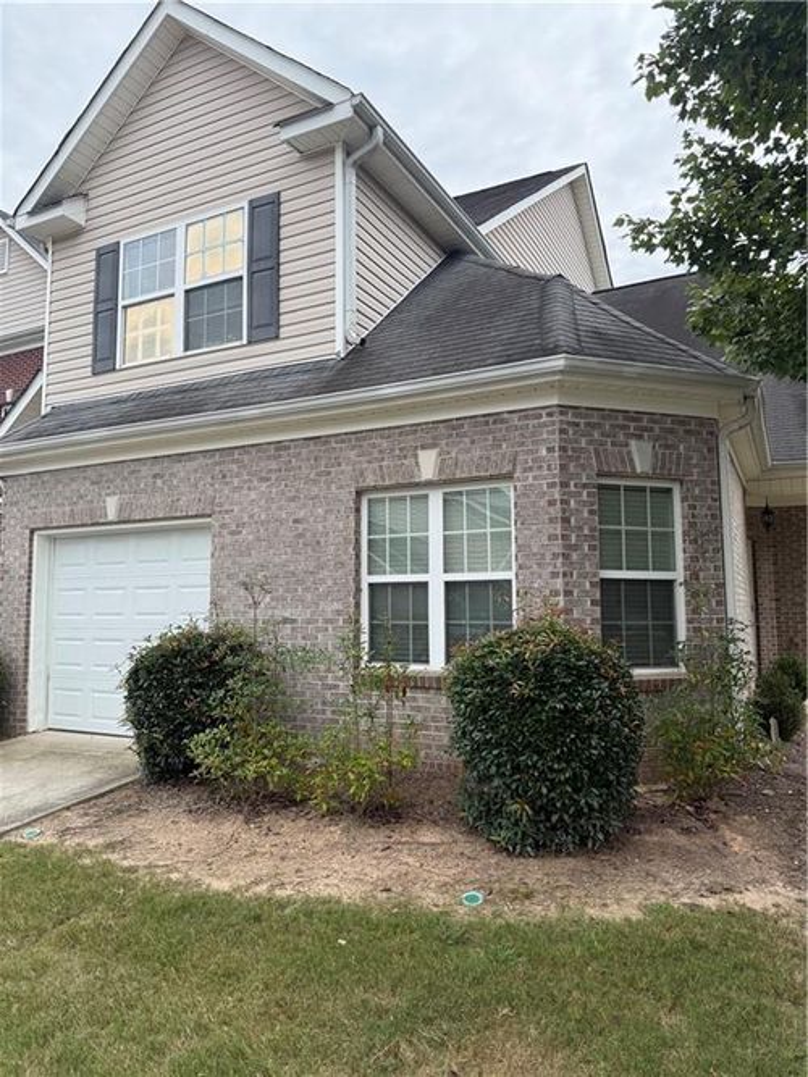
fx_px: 747
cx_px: 404
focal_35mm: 24
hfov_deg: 56.8
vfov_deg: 71.6
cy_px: 538
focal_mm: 6.76
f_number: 1.78
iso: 100
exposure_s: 1/2801
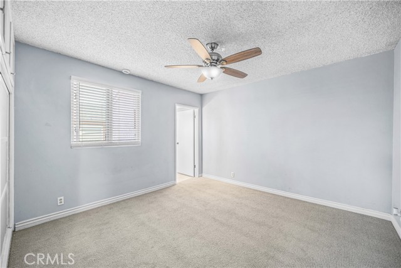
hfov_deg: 104.2
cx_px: 200
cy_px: 134
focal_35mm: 14
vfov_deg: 81.2
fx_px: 156
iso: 1000
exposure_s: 1/8
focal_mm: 14
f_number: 3.2
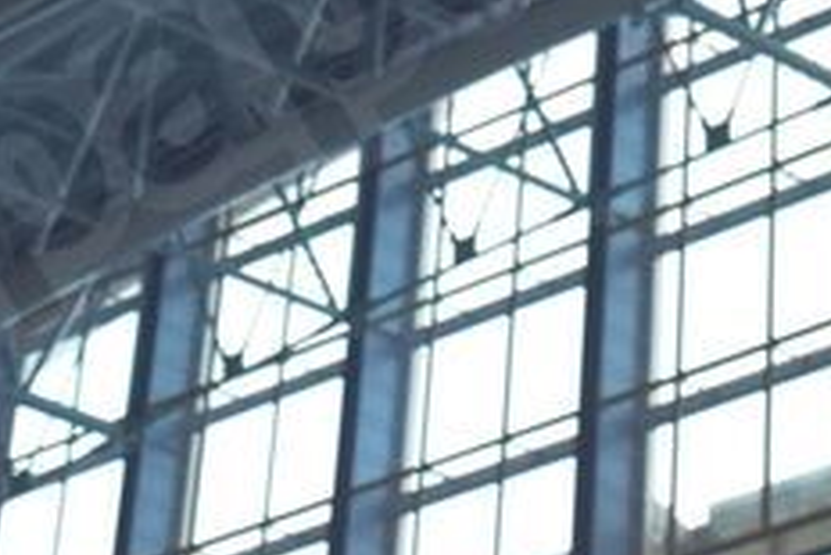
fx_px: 3441
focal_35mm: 149
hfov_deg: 13.3
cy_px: -854
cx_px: 1046
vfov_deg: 8.3
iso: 450
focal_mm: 18
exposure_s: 1/125
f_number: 5.6
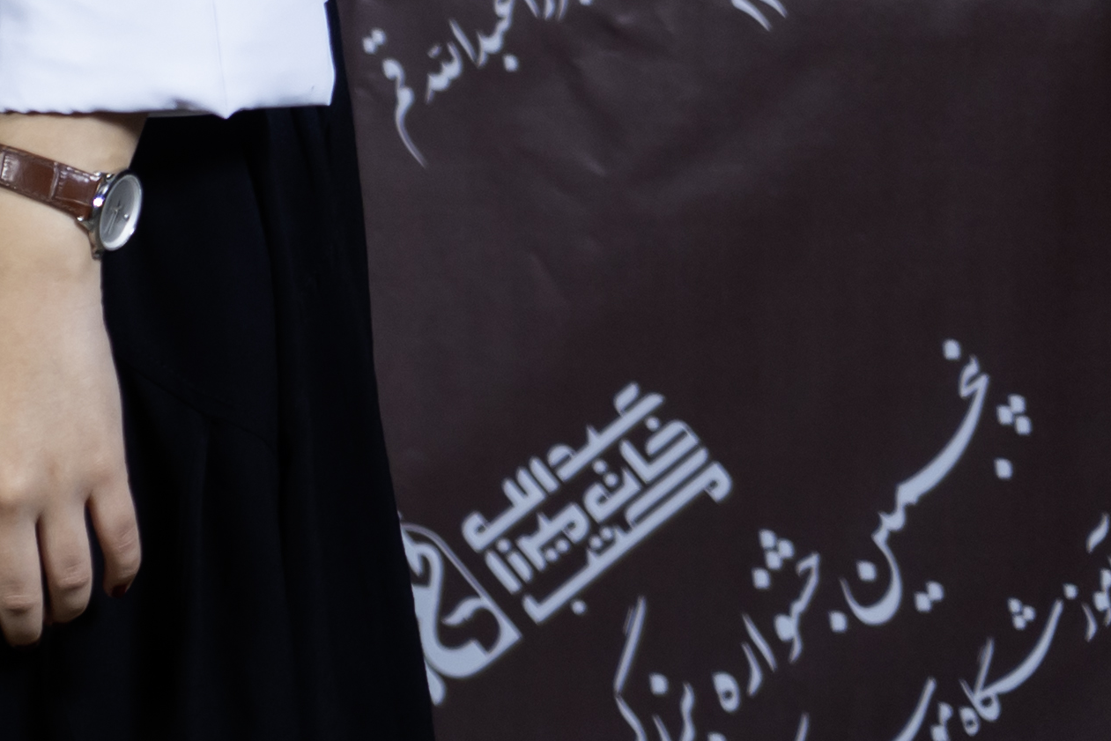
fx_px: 9691
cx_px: -1256
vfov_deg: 4.3
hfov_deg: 6.3
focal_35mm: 314
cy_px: -986
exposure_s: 1/125
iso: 320
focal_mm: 66
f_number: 4
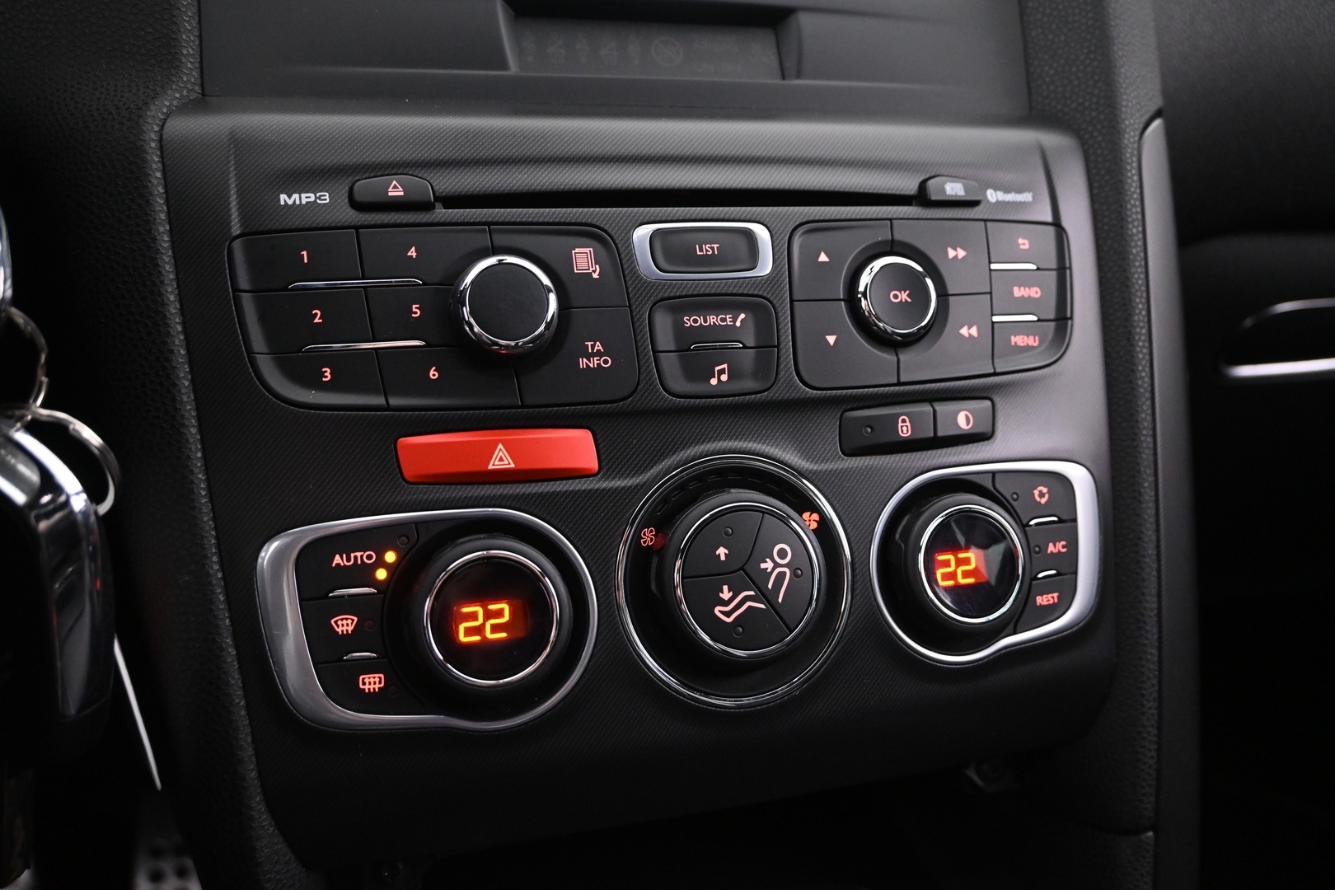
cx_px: 668
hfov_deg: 63.2
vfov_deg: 44.6
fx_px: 1085
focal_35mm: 29
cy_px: 445
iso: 2500
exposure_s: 1/20
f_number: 3.8
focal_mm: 19.5
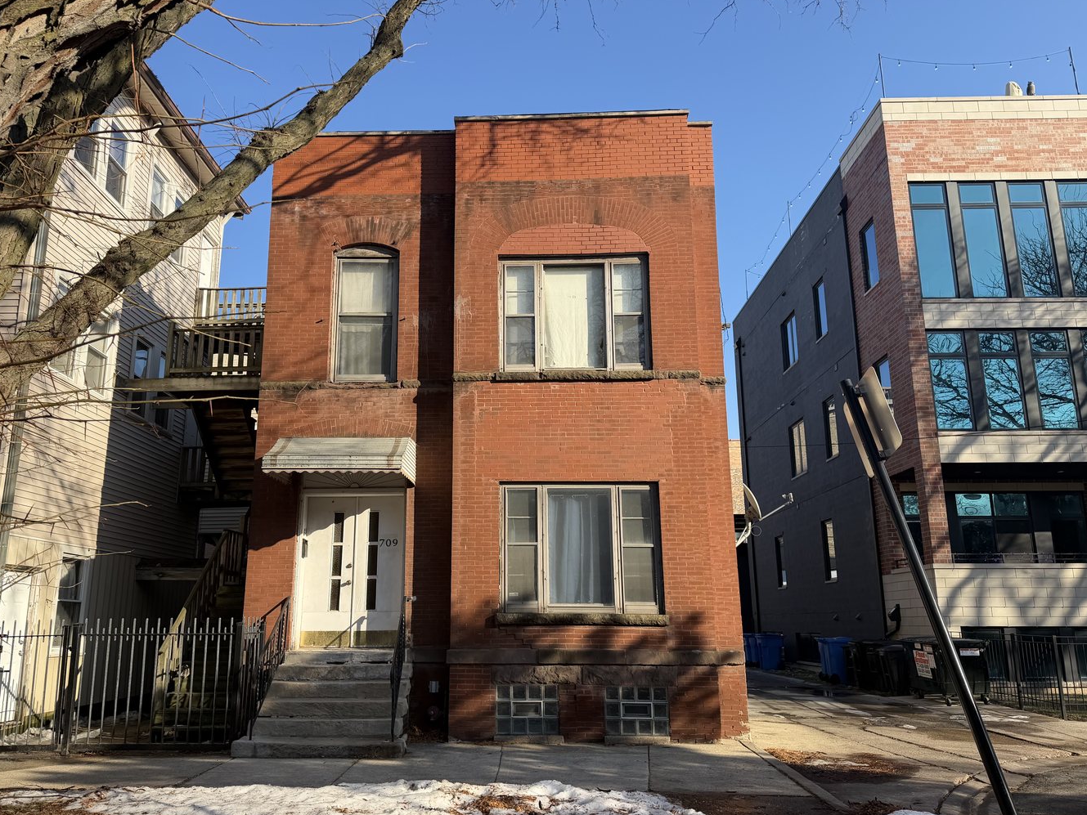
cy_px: 436
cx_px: 502
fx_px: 817
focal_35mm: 26
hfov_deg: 67.2
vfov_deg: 53.0
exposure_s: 1/2169
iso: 80
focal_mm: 6.76
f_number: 1.78
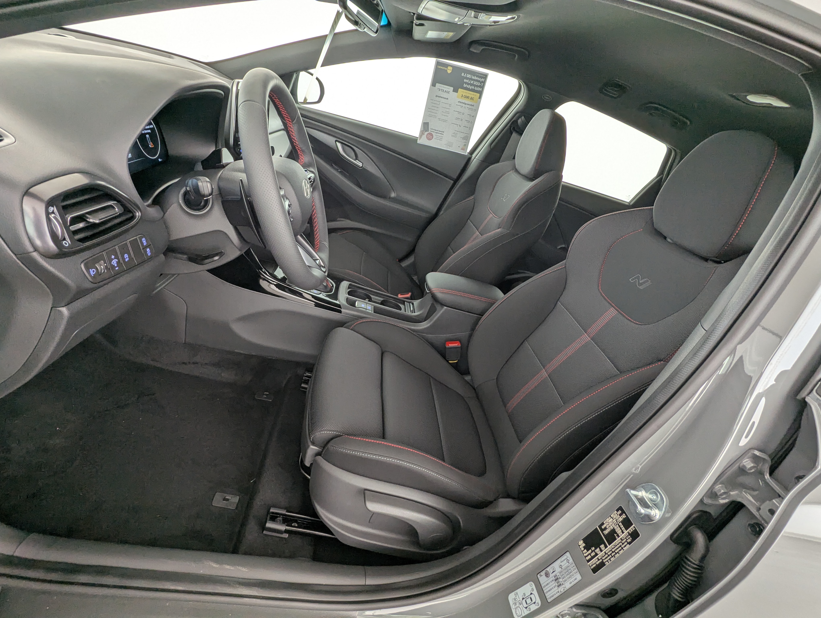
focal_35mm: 16
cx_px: 410
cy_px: 309
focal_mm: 2.35
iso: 83
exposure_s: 1/52.1
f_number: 2.2
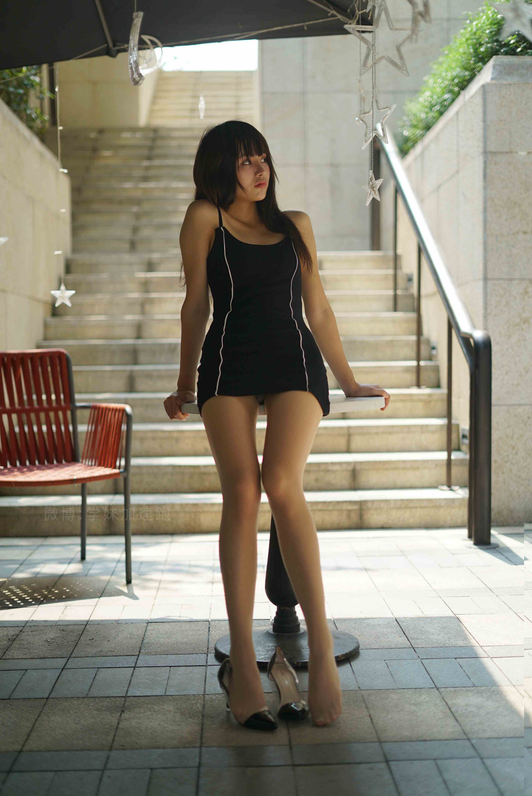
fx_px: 1107
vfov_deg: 39.6
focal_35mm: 50
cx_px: 266
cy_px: 398
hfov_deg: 27.0
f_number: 1.8
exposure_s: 1/1600
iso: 200
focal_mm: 50
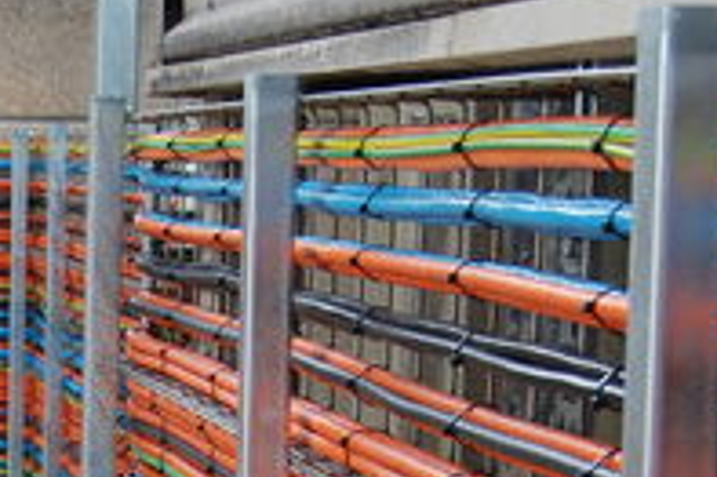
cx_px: -106
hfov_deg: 15.6
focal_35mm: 127
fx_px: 2527
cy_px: 579
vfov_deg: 10.6
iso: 400
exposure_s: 1/100
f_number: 5
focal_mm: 26
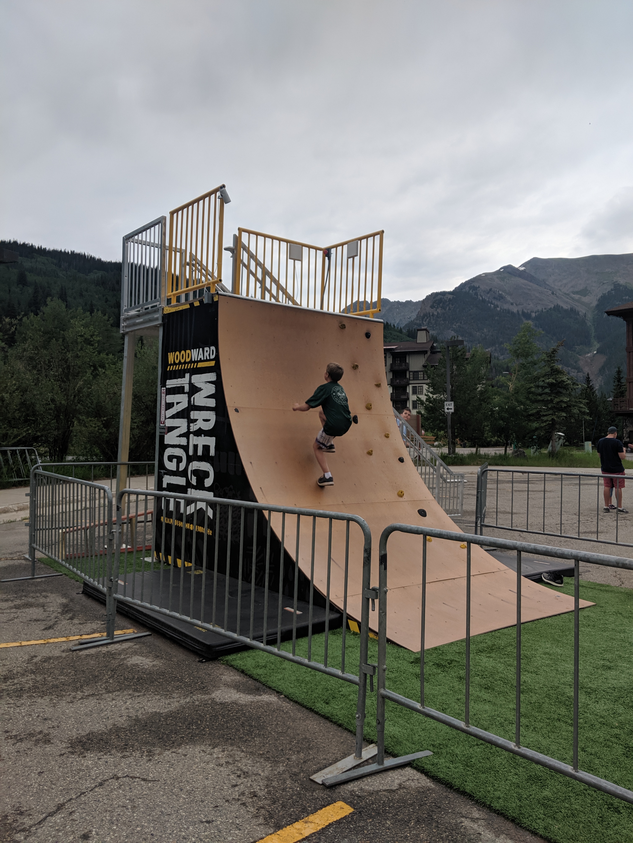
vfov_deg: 65.3
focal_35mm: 27
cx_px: 316
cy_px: 422
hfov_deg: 51.4
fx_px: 658
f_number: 1.8
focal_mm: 4.44
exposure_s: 1/1376
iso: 49
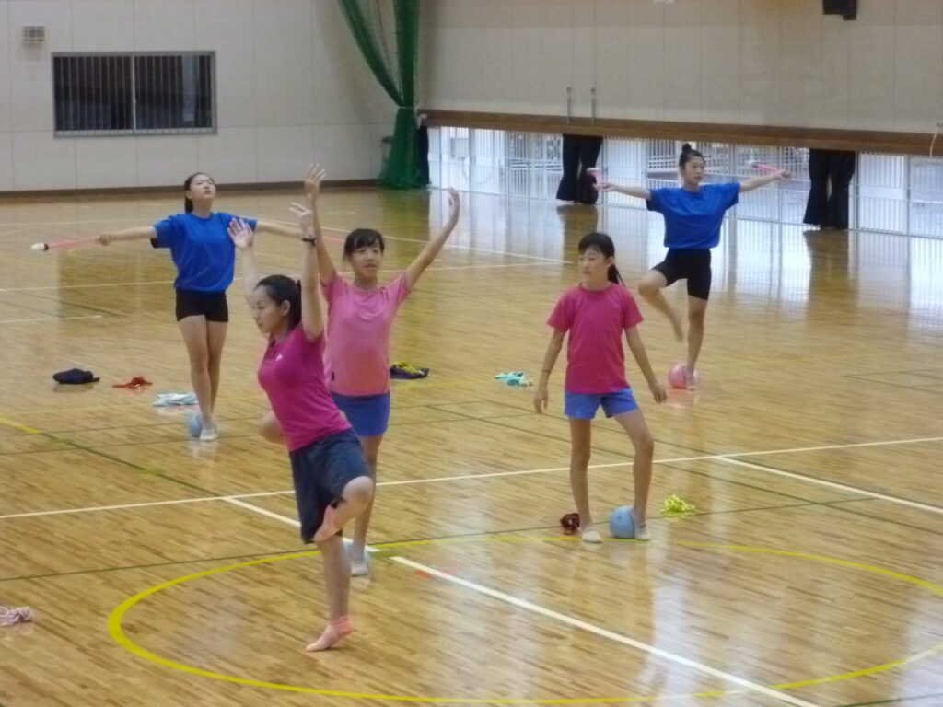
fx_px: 3269
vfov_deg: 12.3
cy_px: 354
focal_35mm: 120
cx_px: 472
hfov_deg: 16.4
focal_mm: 21.3
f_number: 5.8
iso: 800
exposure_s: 1/40
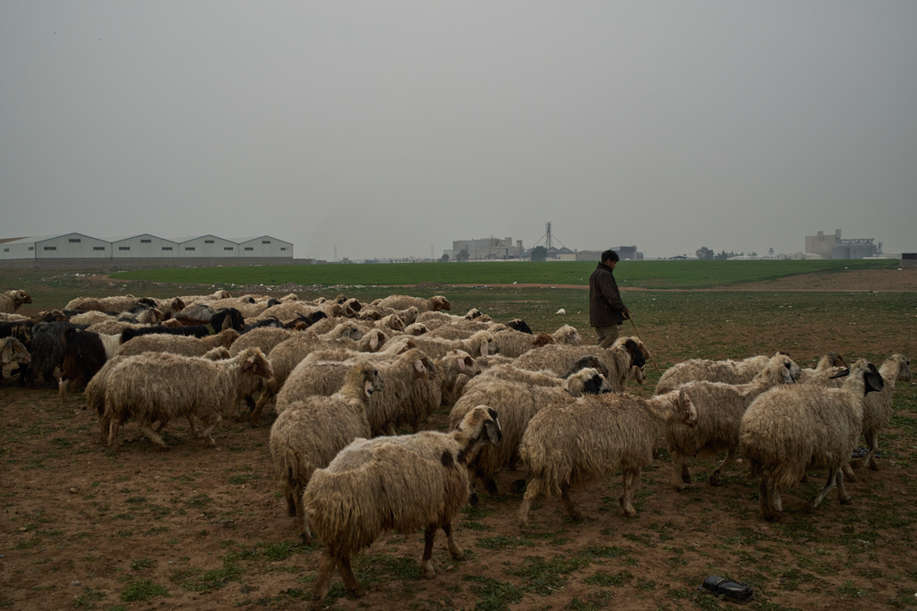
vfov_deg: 37.9
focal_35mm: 35
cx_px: 458
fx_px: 892
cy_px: 306
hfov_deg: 54.4
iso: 800
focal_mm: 35
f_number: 7.1
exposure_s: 1/500
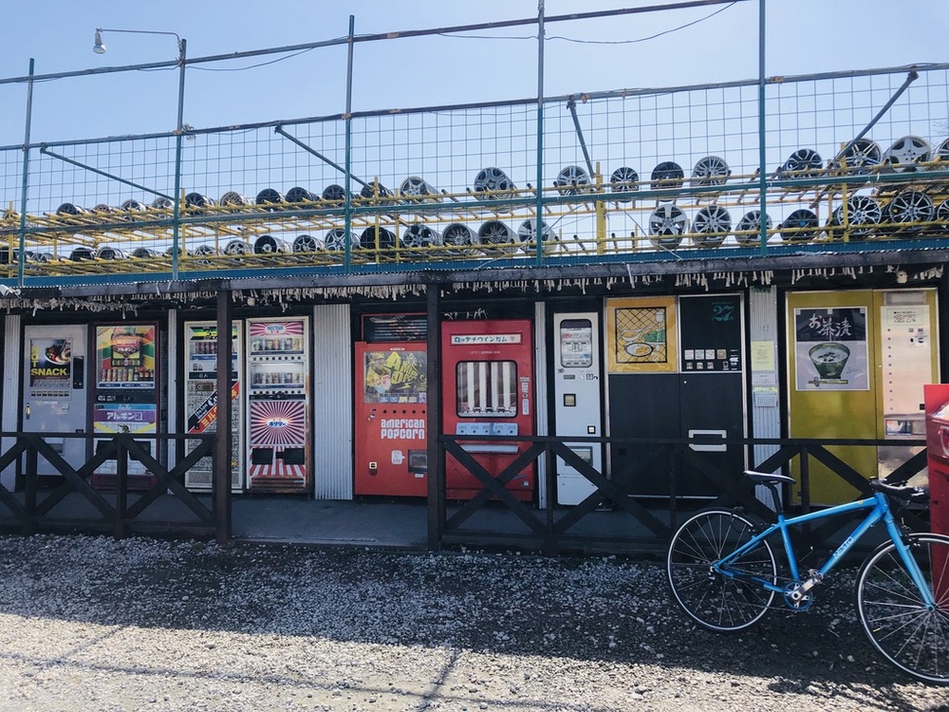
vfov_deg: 49.7
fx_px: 768
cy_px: 356
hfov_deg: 63.4
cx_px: 474
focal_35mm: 28
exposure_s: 1/1656
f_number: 1.8
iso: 20
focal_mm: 3.99
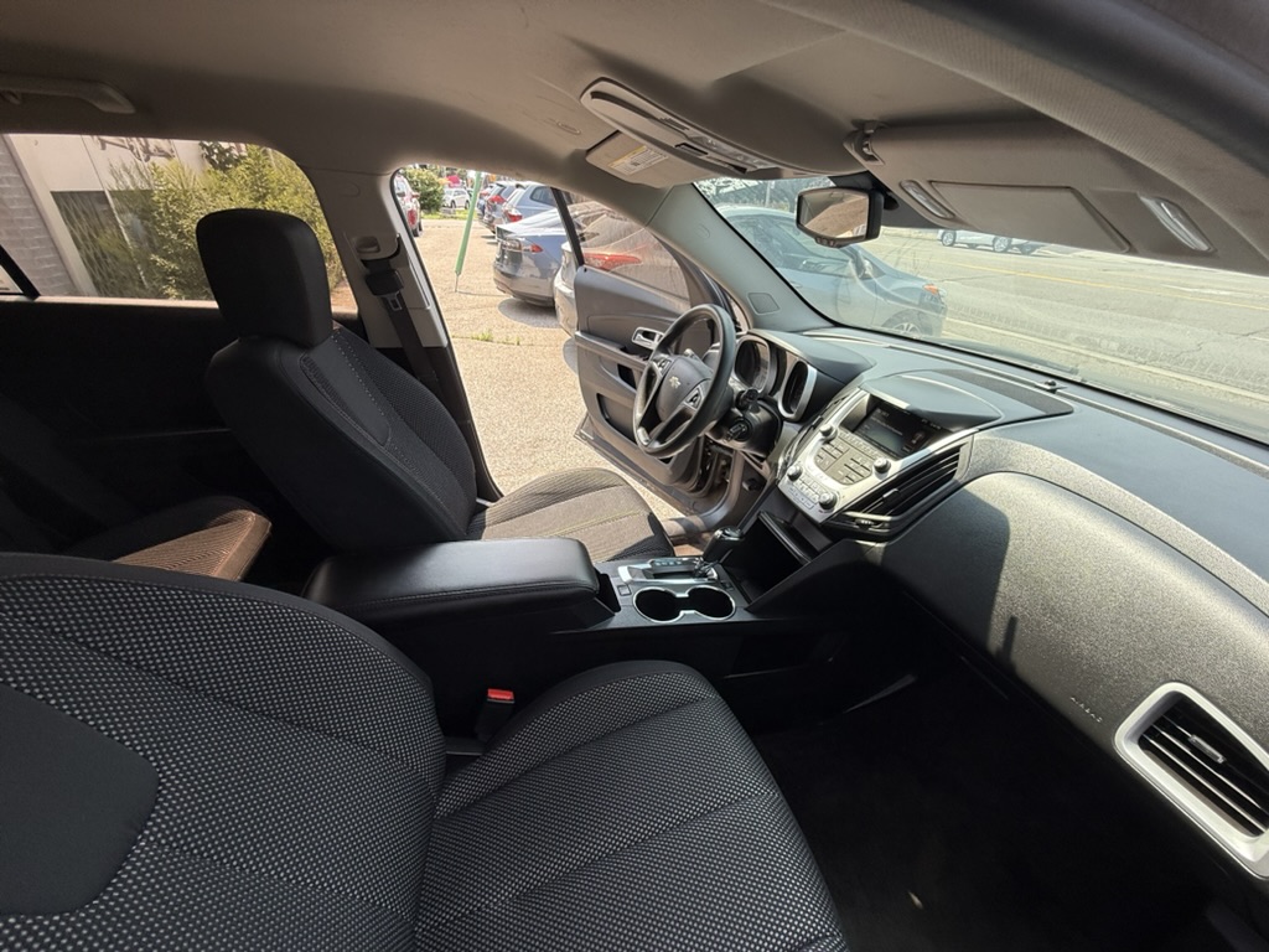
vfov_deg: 85.7
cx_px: 634
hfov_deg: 102.1
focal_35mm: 14
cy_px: 476
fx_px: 513
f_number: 2.2
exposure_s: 1/315
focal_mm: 2.22
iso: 50
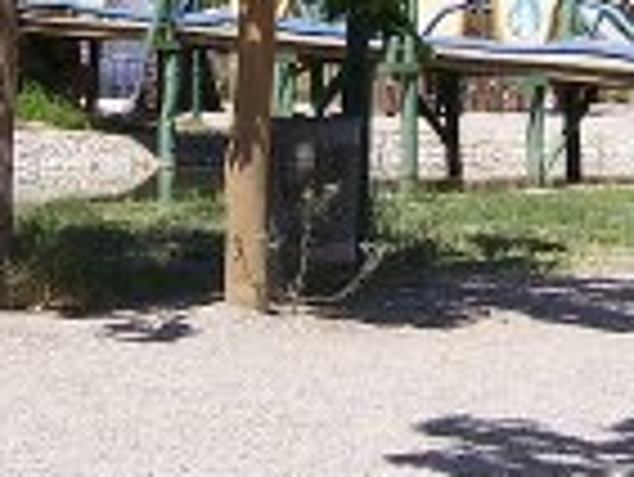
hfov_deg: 12.7
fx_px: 2841
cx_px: 283
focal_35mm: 155
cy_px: -92
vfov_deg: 9.5
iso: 80
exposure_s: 1/750
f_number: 4.8
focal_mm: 5.6
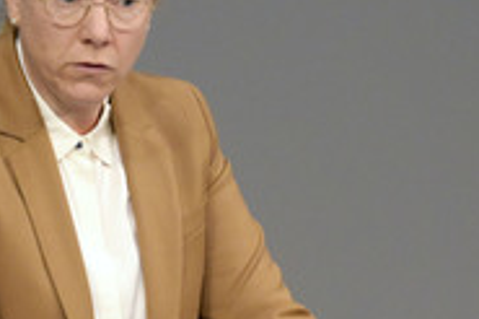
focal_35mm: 1098
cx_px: 144
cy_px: 241
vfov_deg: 1.3
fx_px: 14596
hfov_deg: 1.9
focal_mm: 450
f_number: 5.6
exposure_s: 1/400
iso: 12800
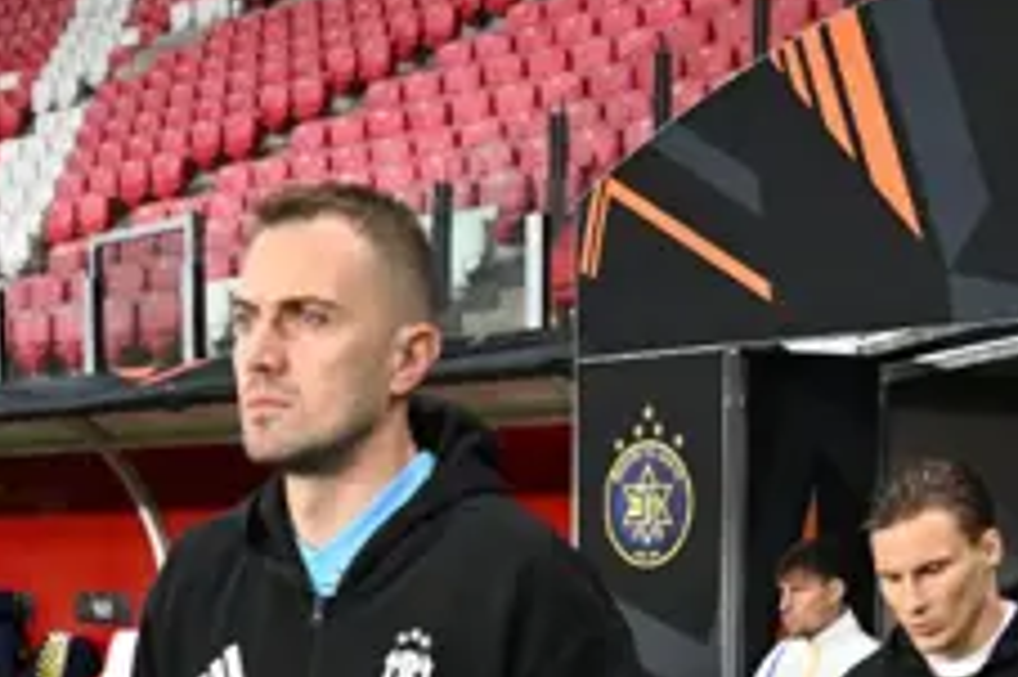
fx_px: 2628
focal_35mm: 93
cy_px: 1134
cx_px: 408
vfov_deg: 13.5
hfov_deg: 21.9
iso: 1600
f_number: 2.8
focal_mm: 24
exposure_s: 1/640
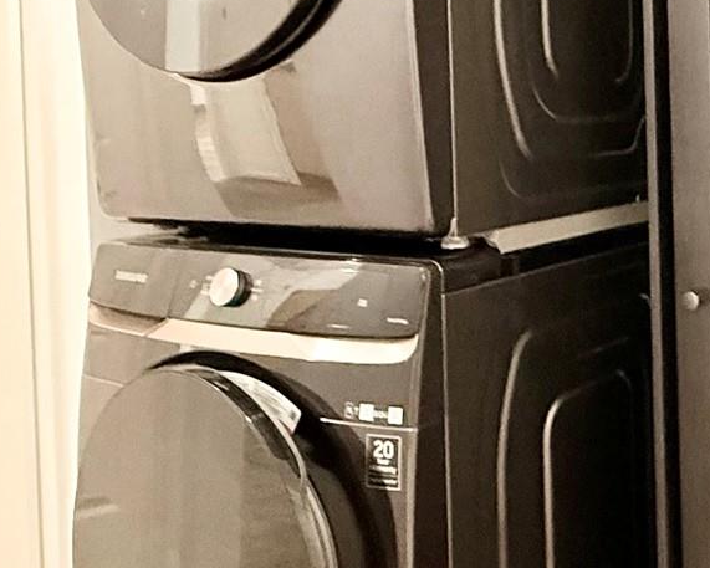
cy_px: 121
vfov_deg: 30.2
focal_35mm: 49
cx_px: 757
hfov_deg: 33.7
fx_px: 1030
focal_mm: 2.22
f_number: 2.2
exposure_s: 1/60
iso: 800
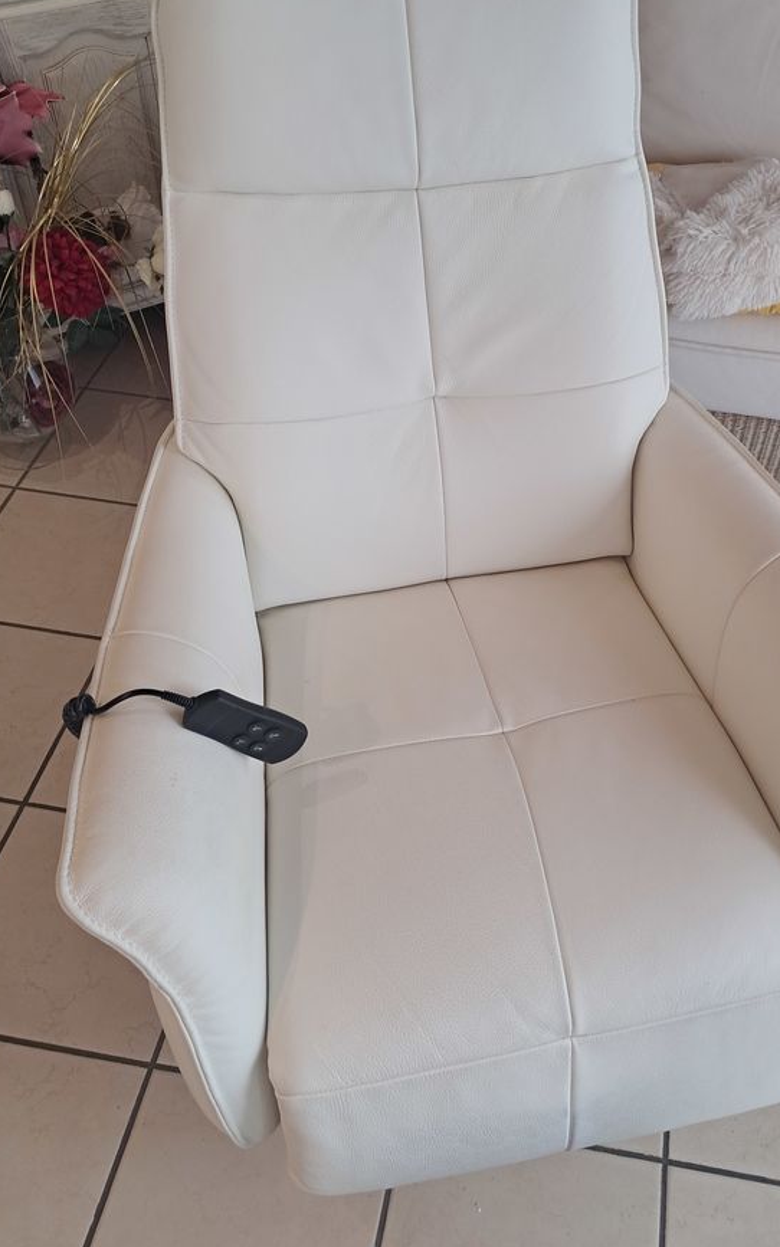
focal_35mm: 33
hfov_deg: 38.1
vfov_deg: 58.0
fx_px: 1122
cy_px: 544
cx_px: 479
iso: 100
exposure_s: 1/50
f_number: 1.8
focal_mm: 4
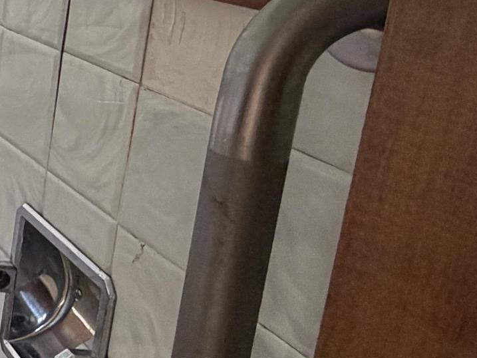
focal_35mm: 60
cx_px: -474
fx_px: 827
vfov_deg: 23.6
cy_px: 21
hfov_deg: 19.2
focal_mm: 2.22
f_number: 2.2
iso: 125
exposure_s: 1/121
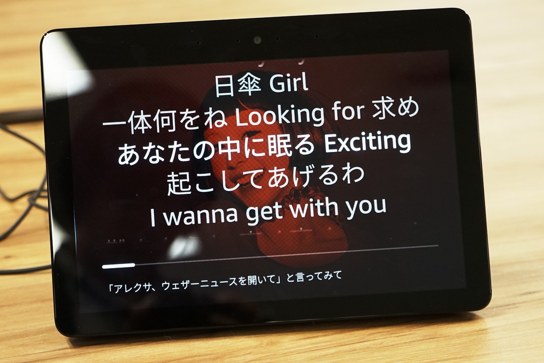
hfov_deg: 21.0
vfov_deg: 14.1
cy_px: 182
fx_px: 1466
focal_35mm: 97
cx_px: 272
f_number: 5.6
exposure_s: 1/100
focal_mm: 65
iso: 1600
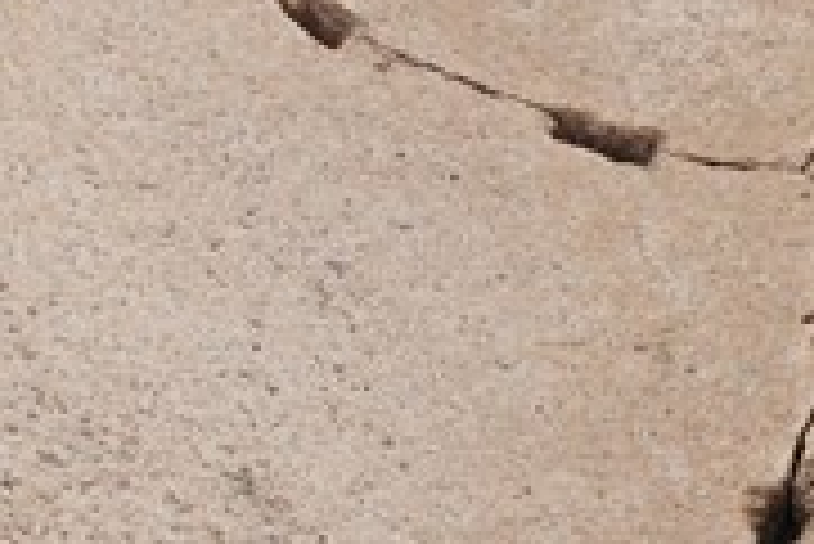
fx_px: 4797
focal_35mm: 212
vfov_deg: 6.5
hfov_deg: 9.6
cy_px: 557
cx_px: 854
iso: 320
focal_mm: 32
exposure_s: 1/160
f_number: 6.3
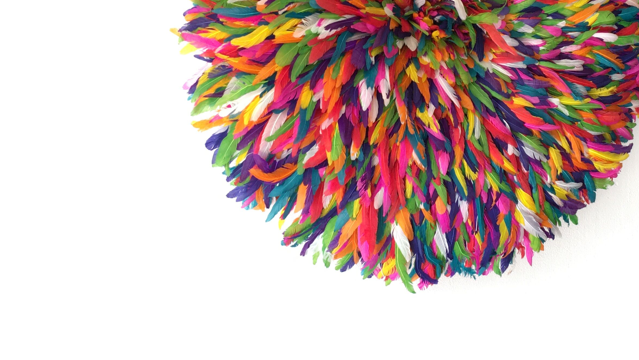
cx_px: 400
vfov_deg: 21.8
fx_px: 915
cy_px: 49
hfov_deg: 38.3
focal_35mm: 54
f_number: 2.2
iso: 50
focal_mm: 4.15
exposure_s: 1/33
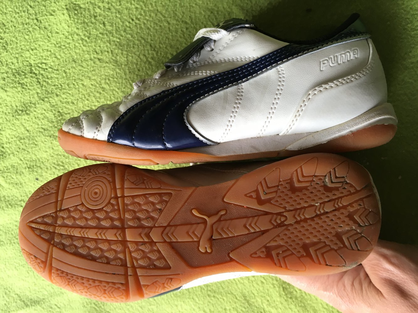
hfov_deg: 61.7
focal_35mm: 29
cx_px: 209
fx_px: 350
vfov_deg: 48.2
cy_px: 156
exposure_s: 1/33
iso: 32
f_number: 2.2
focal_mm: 4.15
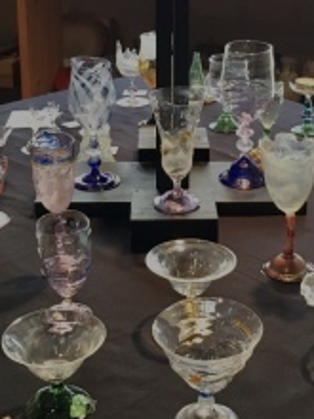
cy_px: 135
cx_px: 212
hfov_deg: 22.2
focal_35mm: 66
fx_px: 798
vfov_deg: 29.2
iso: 125
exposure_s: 1/30
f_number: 2.2
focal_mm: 4.15
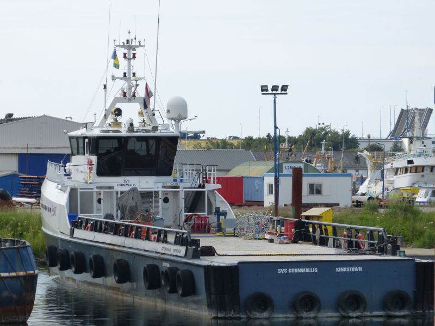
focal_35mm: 192
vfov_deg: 7.7
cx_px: 218
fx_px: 2413
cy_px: 163
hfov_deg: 10.3
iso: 160
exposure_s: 1/640
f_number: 4
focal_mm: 34.6
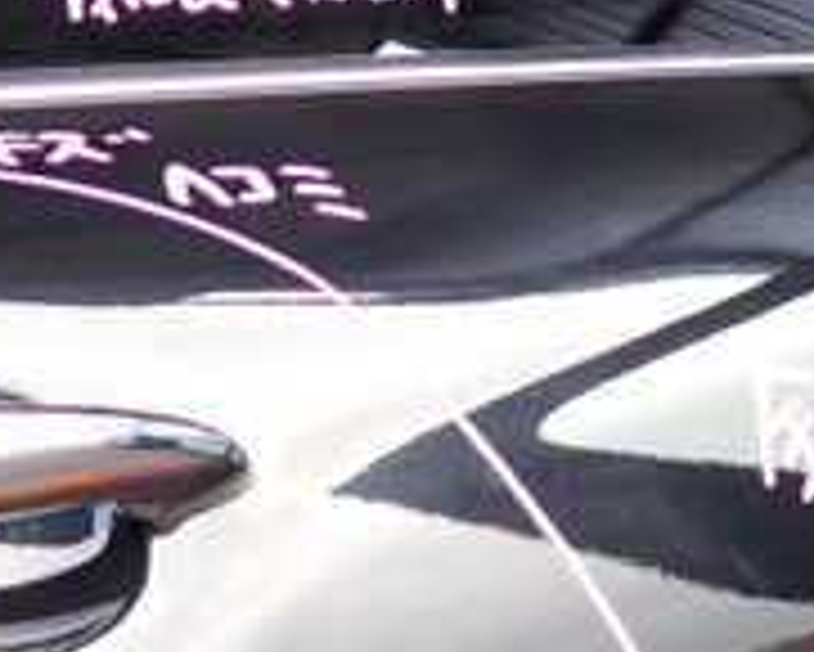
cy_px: 836
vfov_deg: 15.2
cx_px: 495
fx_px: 2338
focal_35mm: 97
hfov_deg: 19.7
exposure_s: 1/60
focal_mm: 5.4
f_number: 2.3
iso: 100
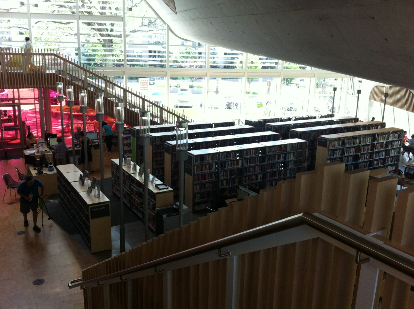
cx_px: 207
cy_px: 154
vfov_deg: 40.6
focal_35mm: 35
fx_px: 418
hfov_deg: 52.7
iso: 100
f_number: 2.8
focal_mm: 3.85
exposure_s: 1/120
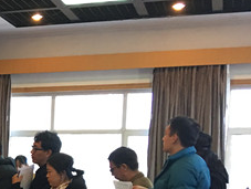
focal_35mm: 102
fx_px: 741
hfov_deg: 17.7
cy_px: 238
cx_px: -95
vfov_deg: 14.0
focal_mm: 4.15
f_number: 2.2
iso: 64
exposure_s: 1/17
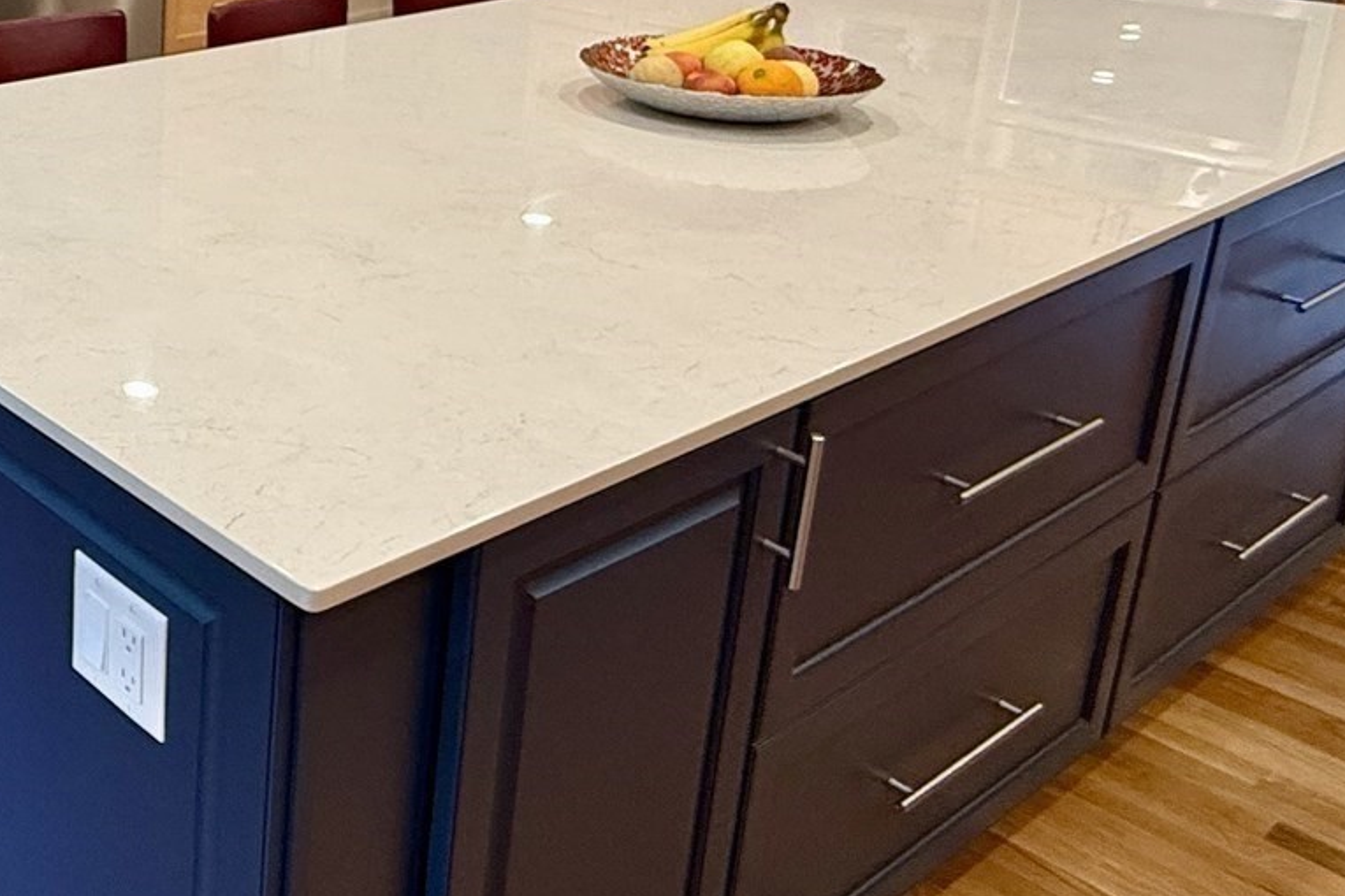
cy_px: 90
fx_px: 1457
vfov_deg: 32.5
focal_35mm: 39
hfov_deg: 40.9
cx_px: -97
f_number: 2.2
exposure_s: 1/120
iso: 200
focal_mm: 2.22
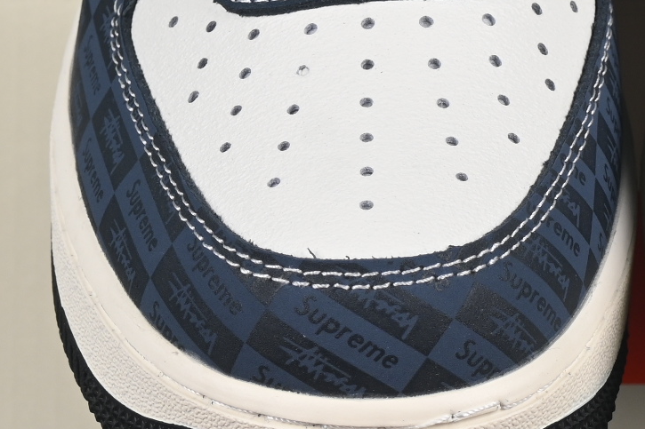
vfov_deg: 4.8
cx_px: 625
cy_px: 20
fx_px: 5159
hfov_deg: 7.1
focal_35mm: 288
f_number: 8
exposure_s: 1/80
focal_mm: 50
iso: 160
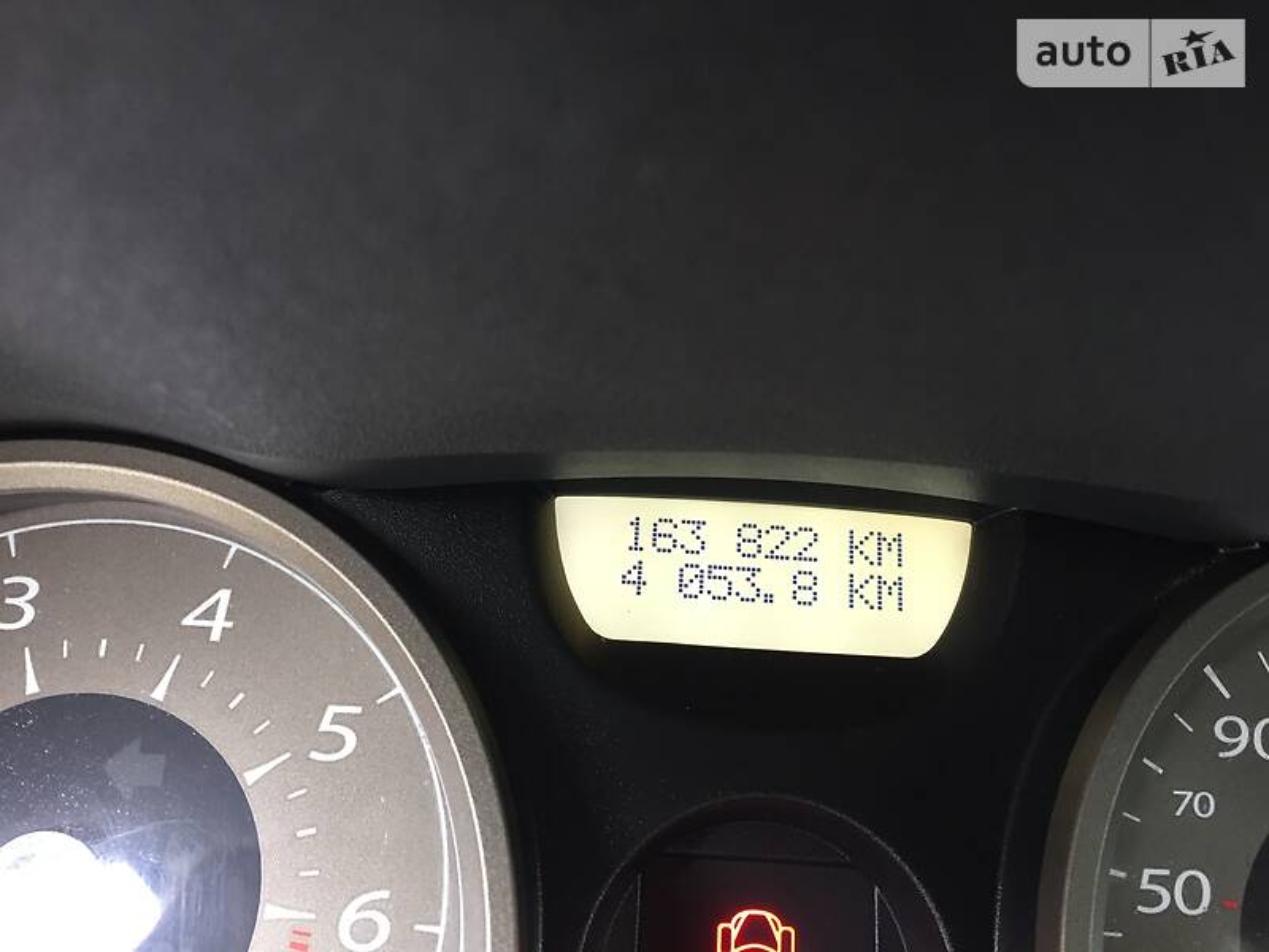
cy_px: 476
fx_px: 1063
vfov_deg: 48.2
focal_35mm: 29
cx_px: 634
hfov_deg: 61.7
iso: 125
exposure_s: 1/33
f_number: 2.2
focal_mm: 4.2
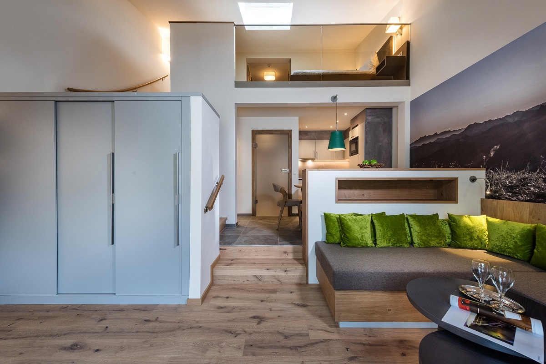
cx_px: 273
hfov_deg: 104.3
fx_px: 212
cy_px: 182
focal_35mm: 14
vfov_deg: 81.2
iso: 280
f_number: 9.5
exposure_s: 1/8
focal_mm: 14
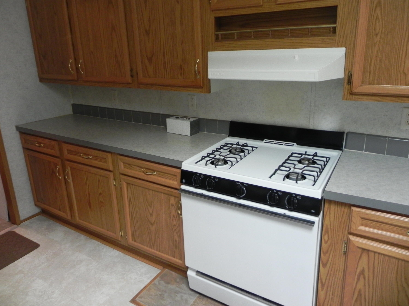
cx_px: 204
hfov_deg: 67.3
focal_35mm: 26
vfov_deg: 53.1
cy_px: 153
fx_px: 307
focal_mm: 4.6
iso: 350
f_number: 2.8
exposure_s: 1/30
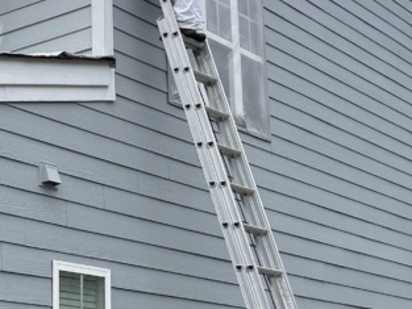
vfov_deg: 17.4
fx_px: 1012
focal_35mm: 85
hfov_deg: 22.5
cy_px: 120
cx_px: 54
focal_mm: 4.2
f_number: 1.6
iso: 32
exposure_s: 1/924
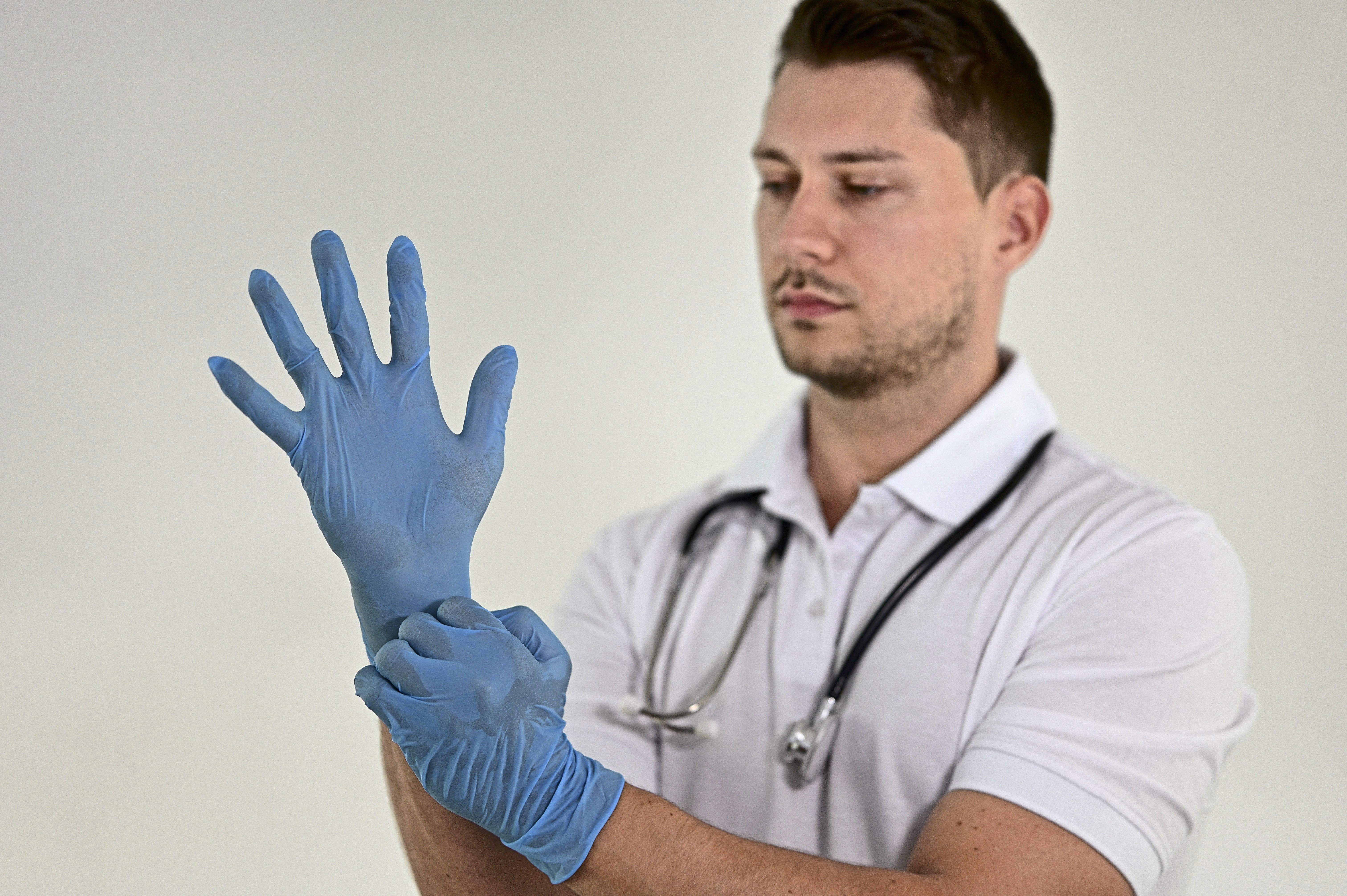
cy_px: 448
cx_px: 674
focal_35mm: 85
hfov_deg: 23.9
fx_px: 3178
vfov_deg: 16.1
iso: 800
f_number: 1.8
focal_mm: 85
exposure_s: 1/200
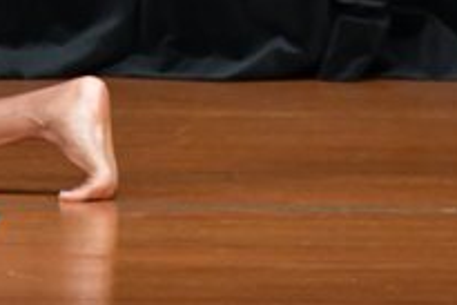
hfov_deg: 1.5
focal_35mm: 1416
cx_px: -146
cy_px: -234
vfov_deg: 1.0
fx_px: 17987
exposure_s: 1/400
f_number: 5.6
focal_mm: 250
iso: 4000
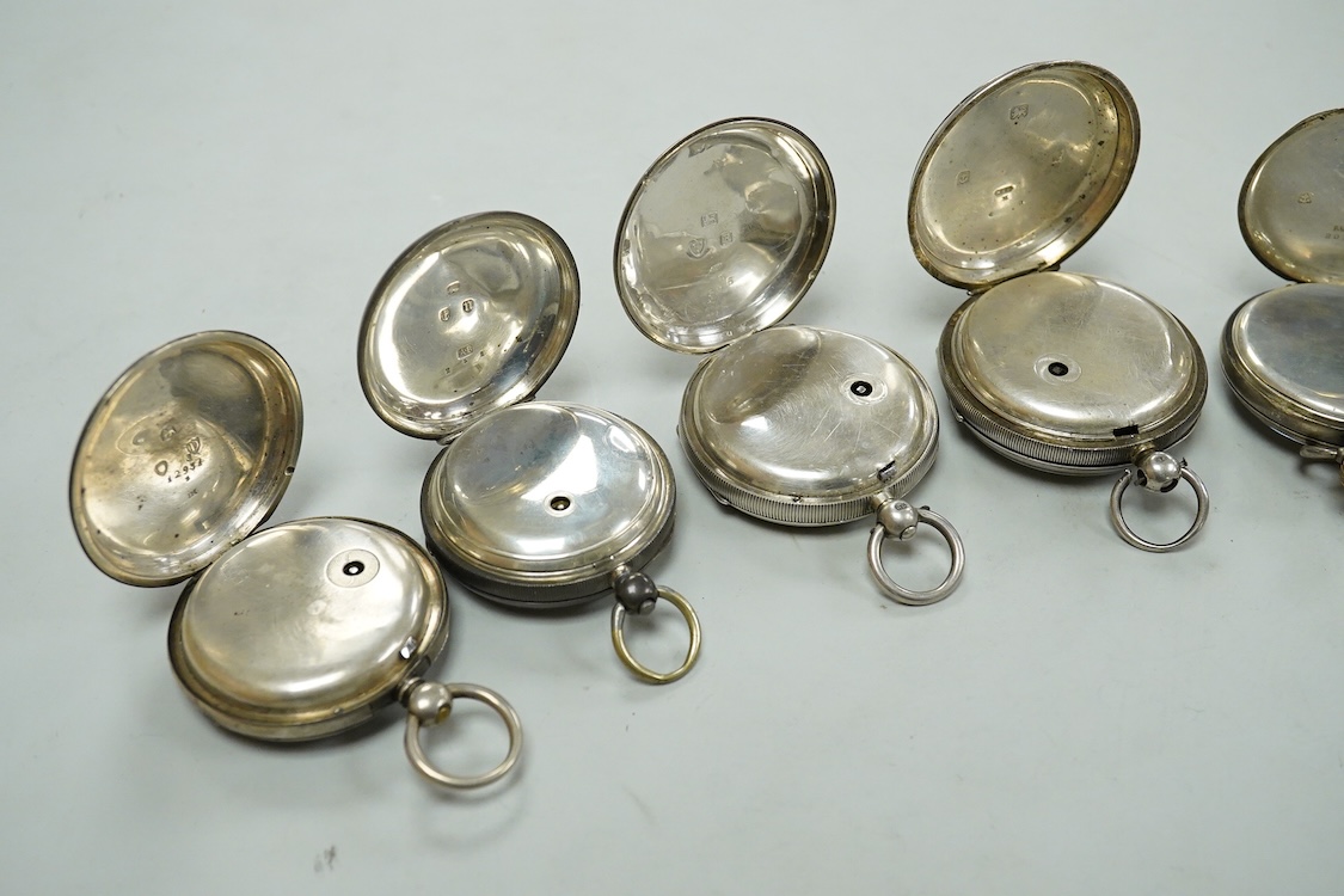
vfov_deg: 29.9
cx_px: 672
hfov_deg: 43.6
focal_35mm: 45
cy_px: 448
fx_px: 1680
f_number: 9
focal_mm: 30
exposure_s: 1/400
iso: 3200
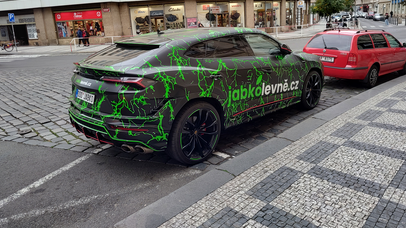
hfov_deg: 71.9
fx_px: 280
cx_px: 209
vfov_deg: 43.6
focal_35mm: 26
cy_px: 72
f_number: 1.8
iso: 103
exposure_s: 1/100
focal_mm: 5.56
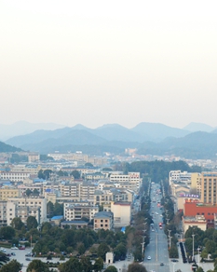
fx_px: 675
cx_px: 152
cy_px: 176
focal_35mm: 84
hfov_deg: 18.2
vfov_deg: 22.7
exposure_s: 1/125
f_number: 6.3
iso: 800
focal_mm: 29
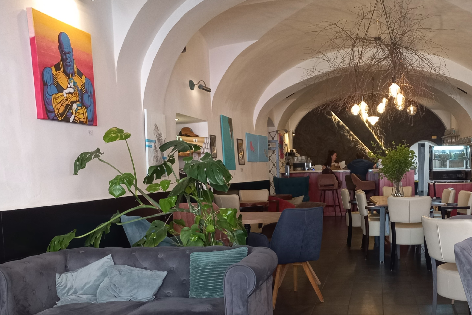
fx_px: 354
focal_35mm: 27
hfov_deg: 67.4
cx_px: 232
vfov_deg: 47.9
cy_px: 149
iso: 200
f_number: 1.8
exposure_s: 1/33
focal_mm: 4.6
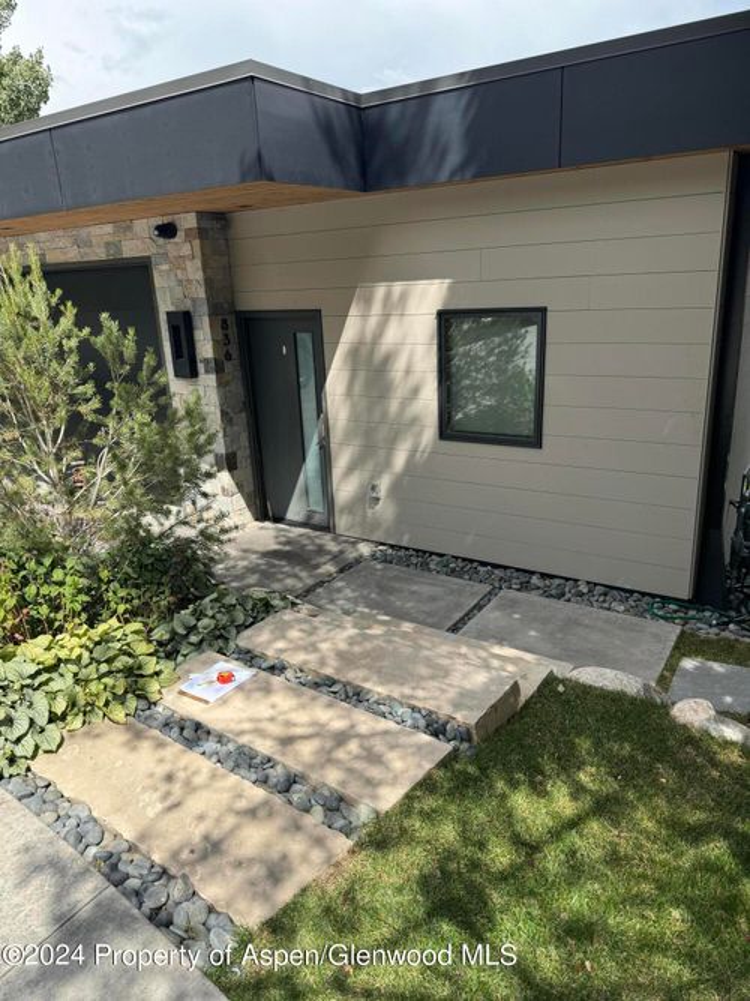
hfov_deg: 56.8
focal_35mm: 24
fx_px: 694
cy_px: 500
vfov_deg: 71.6
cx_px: 375
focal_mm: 6.76
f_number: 1.78
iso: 80
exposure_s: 1/2506
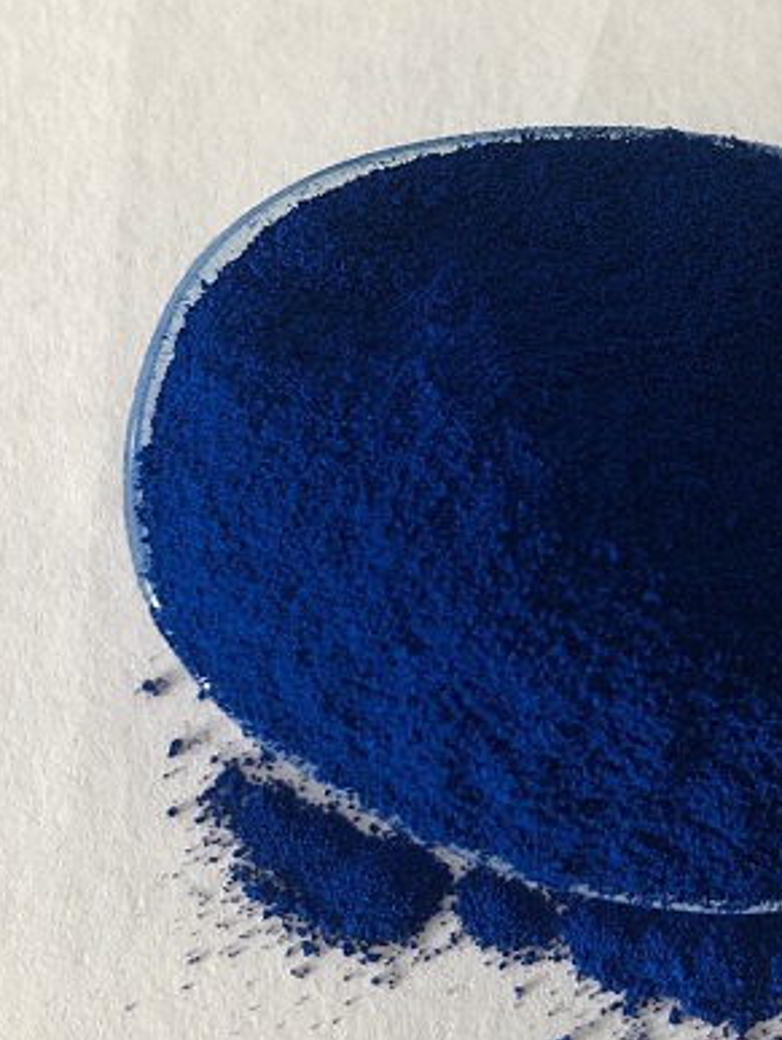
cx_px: 626
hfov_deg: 19.7
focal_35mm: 74
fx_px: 2225
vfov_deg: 26.3
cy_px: 462
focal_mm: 3.99
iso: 40
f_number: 1.8
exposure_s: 1/24
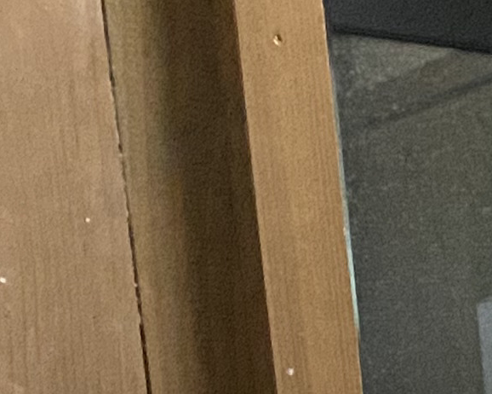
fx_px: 2576
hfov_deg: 8.4
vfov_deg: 7.4
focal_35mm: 177
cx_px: 1670
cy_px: 1289
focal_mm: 4.25
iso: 400
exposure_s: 1/40
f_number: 1.8
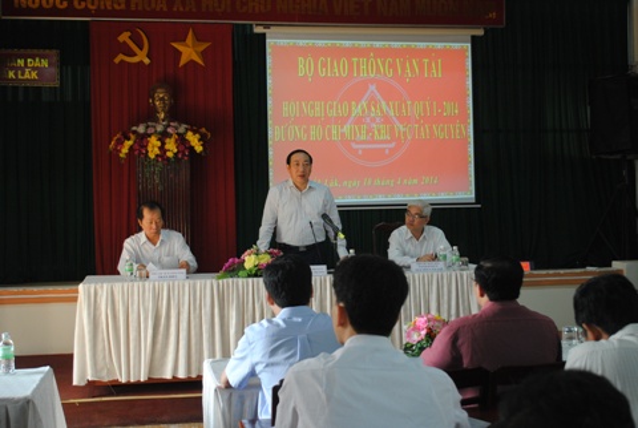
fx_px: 852
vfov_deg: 28.2
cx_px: 319
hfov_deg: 41.0
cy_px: 214
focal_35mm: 48
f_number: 4.8
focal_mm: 32
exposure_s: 1/25
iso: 400
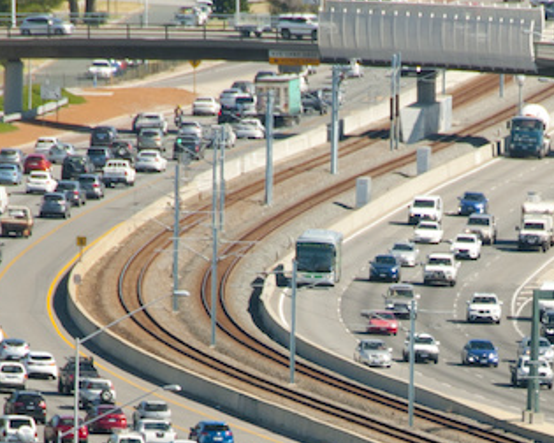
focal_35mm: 1141
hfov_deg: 1.7
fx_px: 18708
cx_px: 508
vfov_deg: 1.4
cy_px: 497
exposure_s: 1/500
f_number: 11
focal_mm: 200
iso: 320
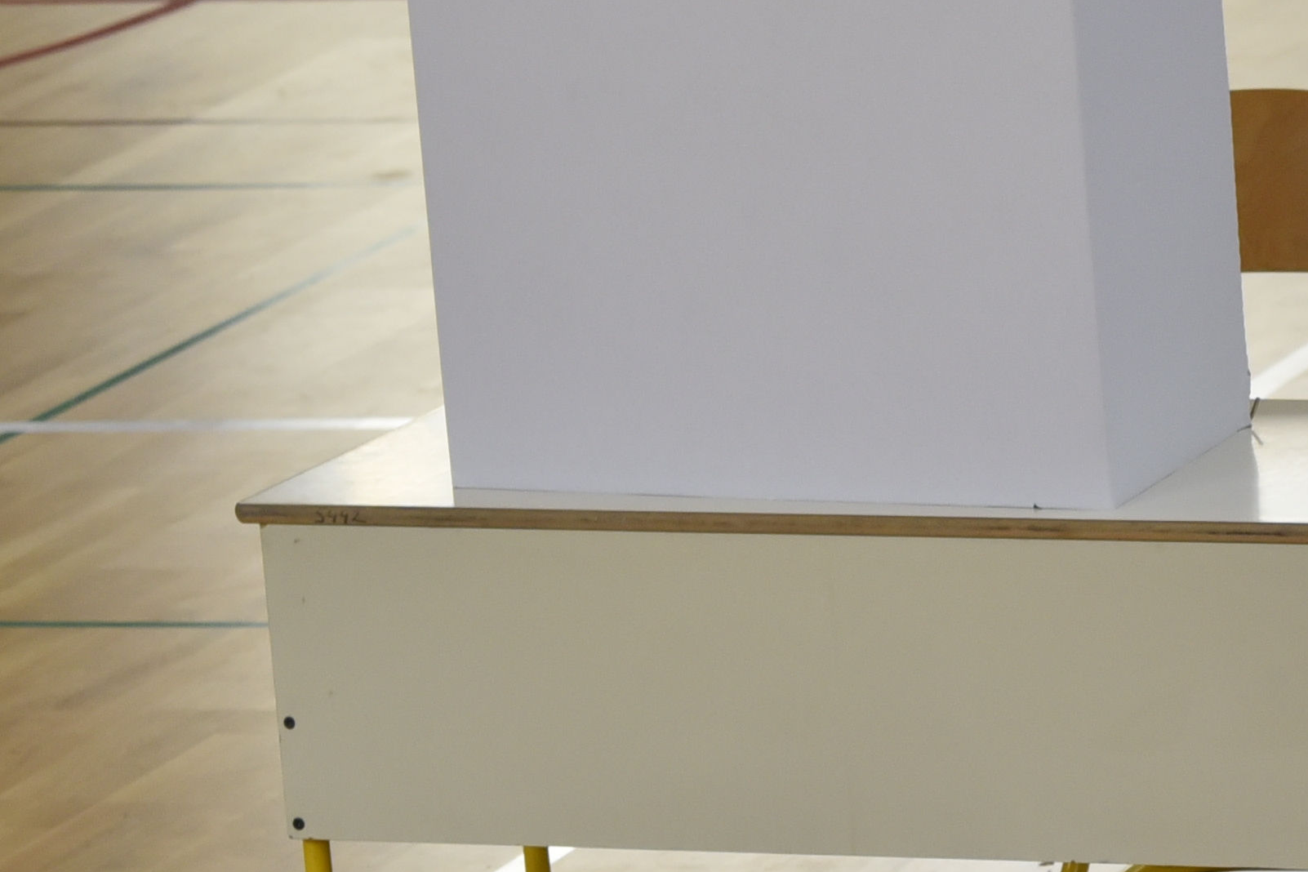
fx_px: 11735
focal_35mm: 323
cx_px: 2188
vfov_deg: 4.3
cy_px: 652
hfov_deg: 6.3
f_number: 5
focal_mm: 86
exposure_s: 1/320
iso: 1250
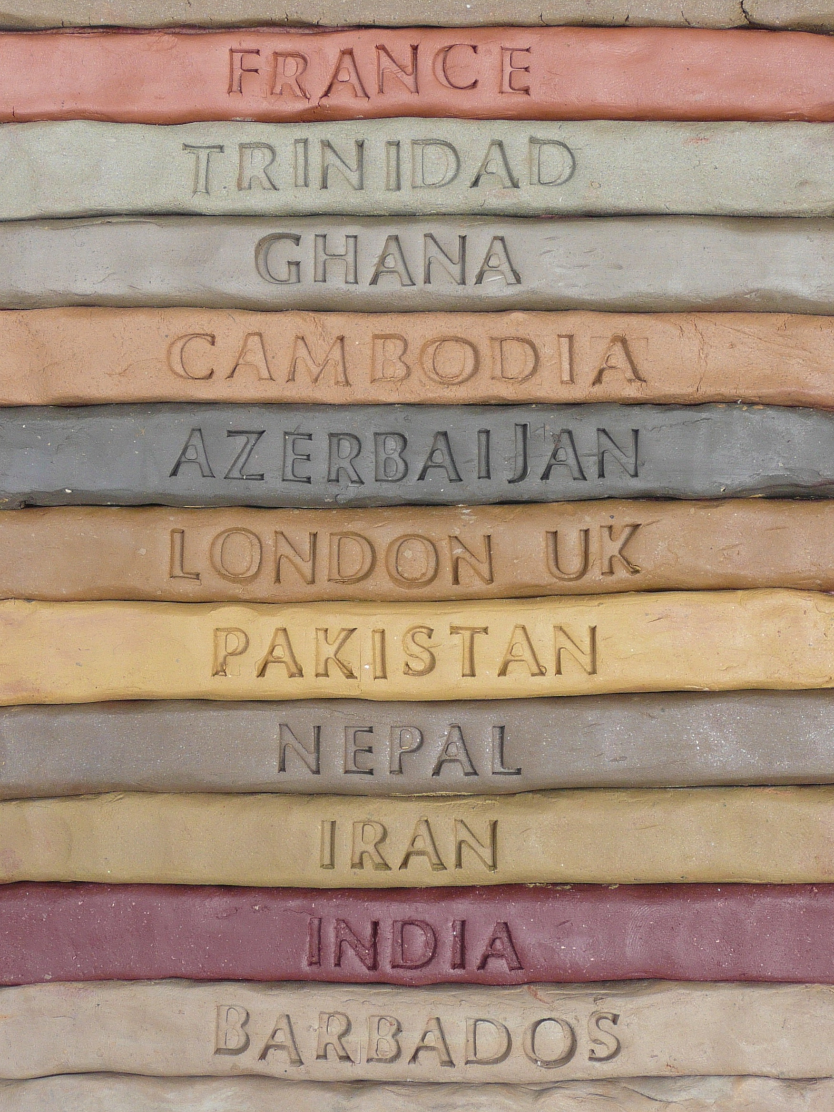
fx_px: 1735
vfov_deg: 35.5
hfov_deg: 27.0
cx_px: 417
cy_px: 556
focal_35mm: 54
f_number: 4.1
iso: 100
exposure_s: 1/125
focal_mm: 7.3
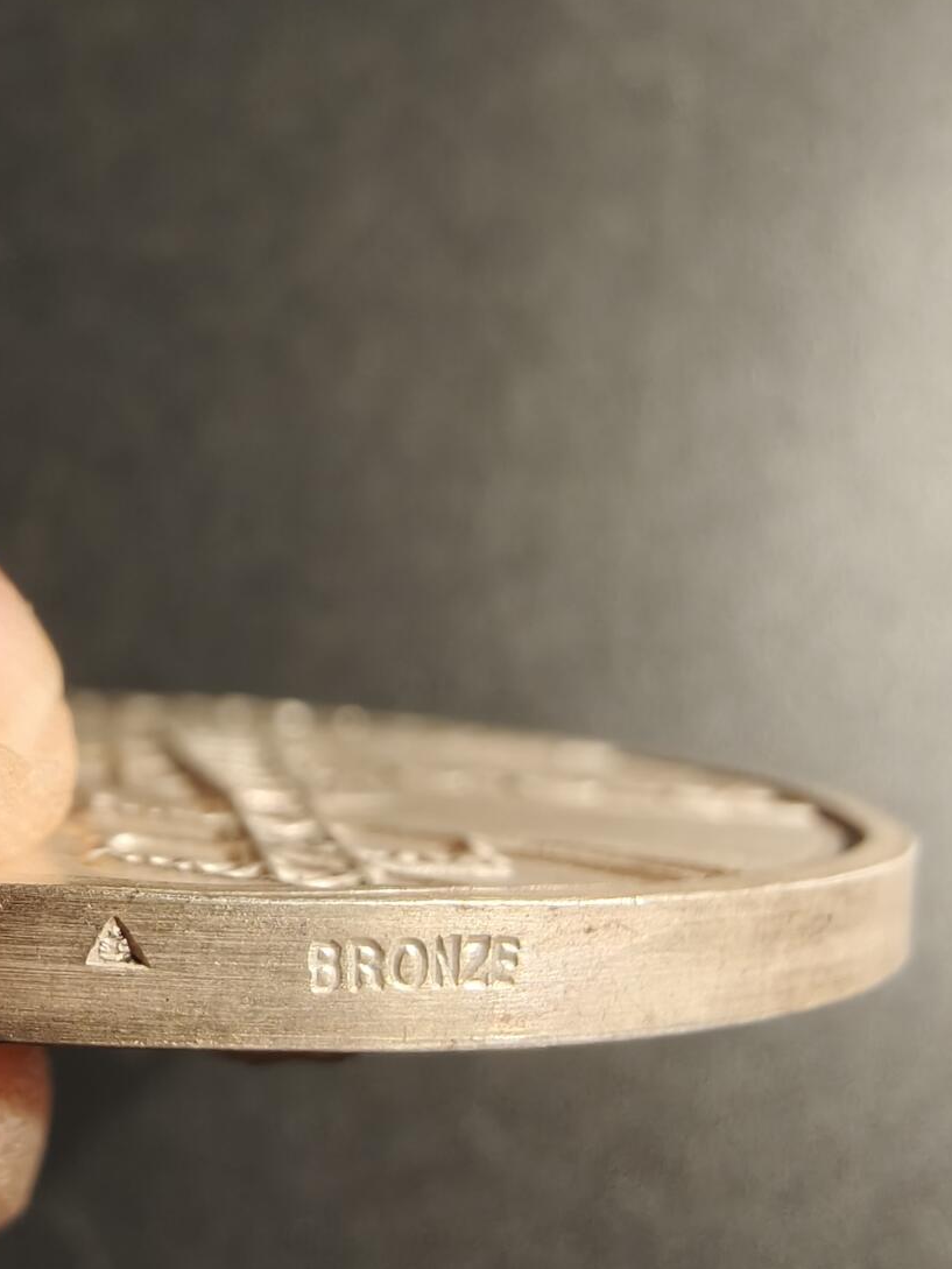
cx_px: 346
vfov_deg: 46.6
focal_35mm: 38
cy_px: 997
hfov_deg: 37.5
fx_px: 1393
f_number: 2
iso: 160
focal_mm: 2.32
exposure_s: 1/100
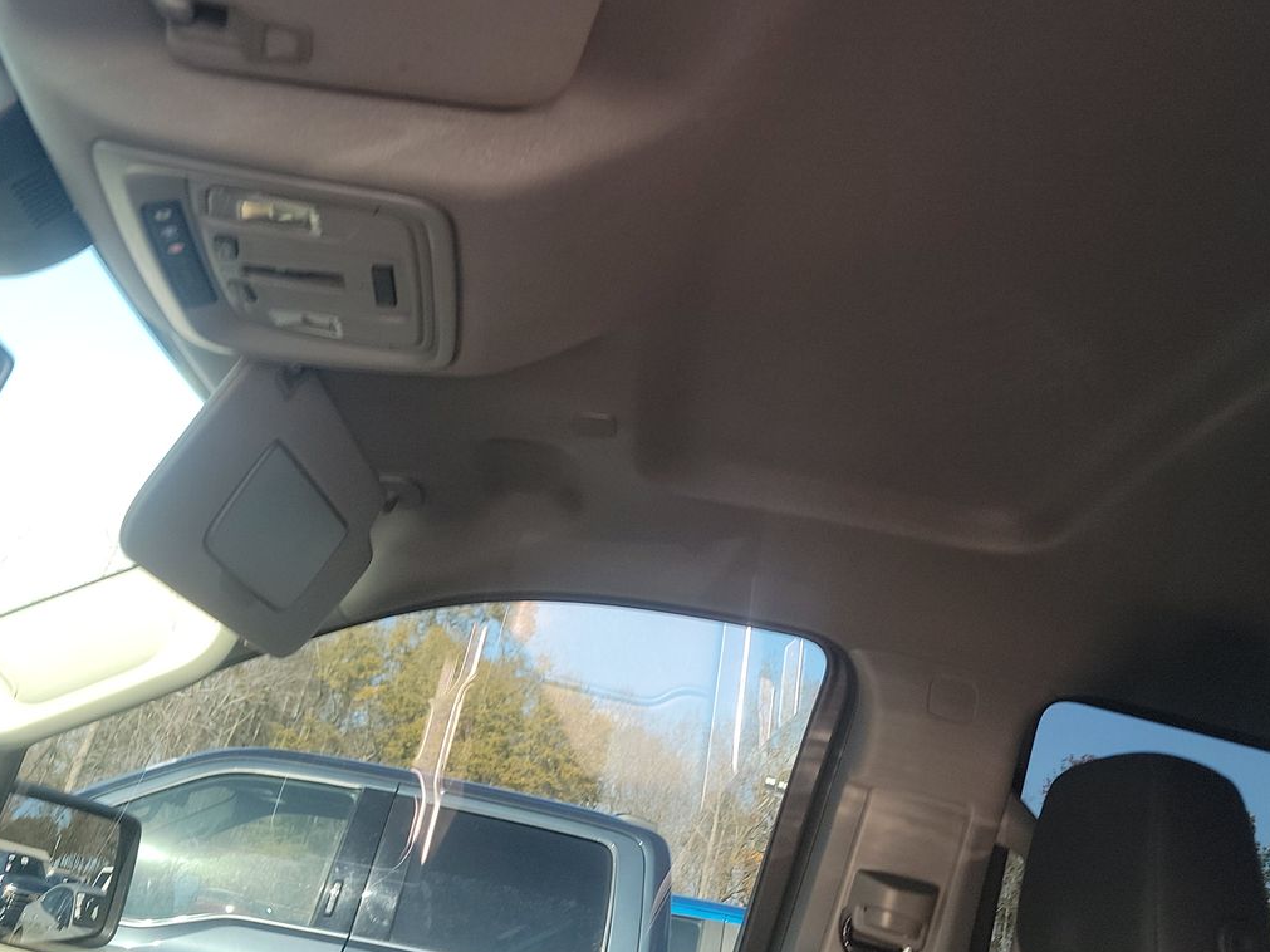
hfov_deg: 48.7
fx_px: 1394
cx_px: 751
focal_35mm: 38
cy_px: 290
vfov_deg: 37.2
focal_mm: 6.7
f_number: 1.8
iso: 89
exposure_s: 1/59
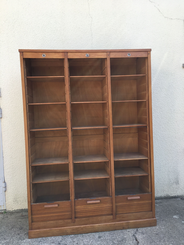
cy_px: 122
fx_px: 206
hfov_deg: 48.2
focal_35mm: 29
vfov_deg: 61.7
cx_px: 92
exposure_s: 1/392
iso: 25
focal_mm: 4.15
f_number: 2.2
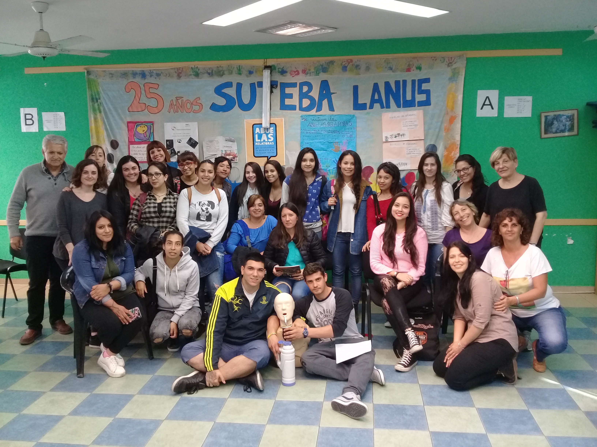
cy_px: 224
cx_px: 298
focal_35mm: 31
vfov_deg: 45.4
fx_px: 535
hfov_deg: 58.4
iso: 125
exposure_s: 1/33
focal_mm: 3.3
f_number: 2.2
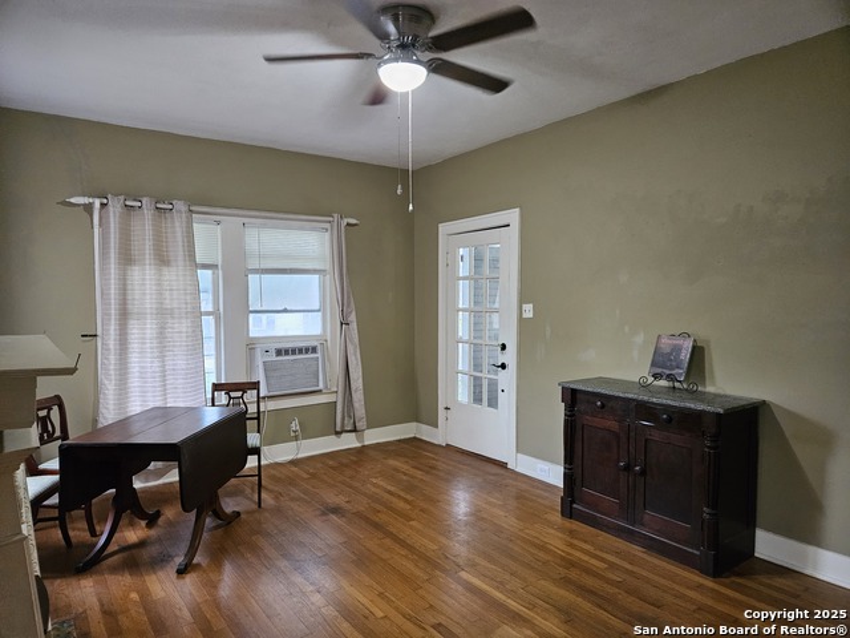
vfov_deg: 58.9
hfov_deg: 73.9
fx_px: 565
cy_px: 319
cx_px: 425
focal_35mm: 23
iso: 1000
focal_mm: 5.4
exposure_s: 1/120
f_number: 1.8
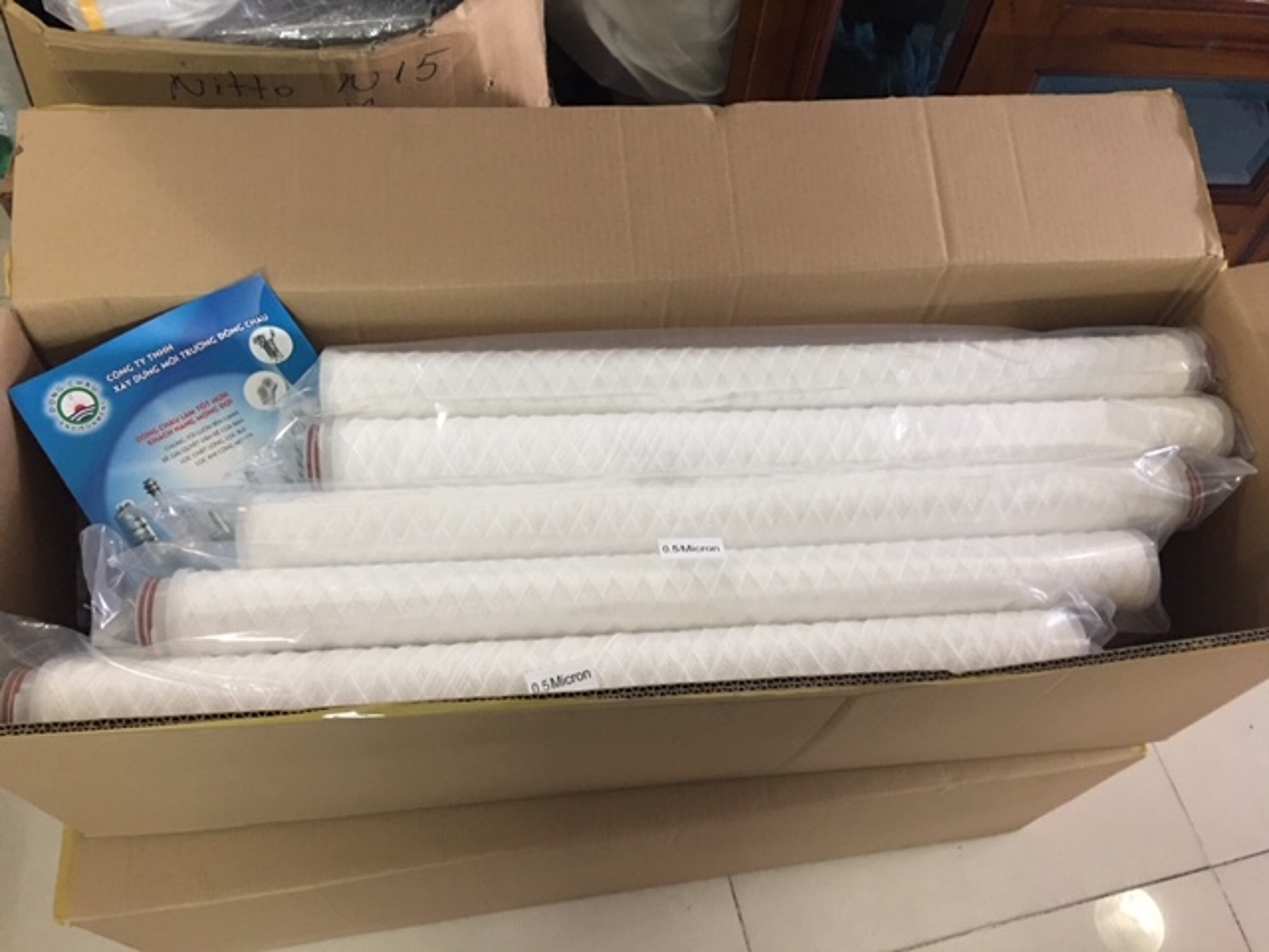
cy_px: 476
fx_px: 1063
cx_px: 634
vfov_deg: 48.2
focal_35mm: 29
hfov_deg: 61.7
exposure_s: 1/8
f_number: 2.2
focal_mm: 4.15
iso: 125
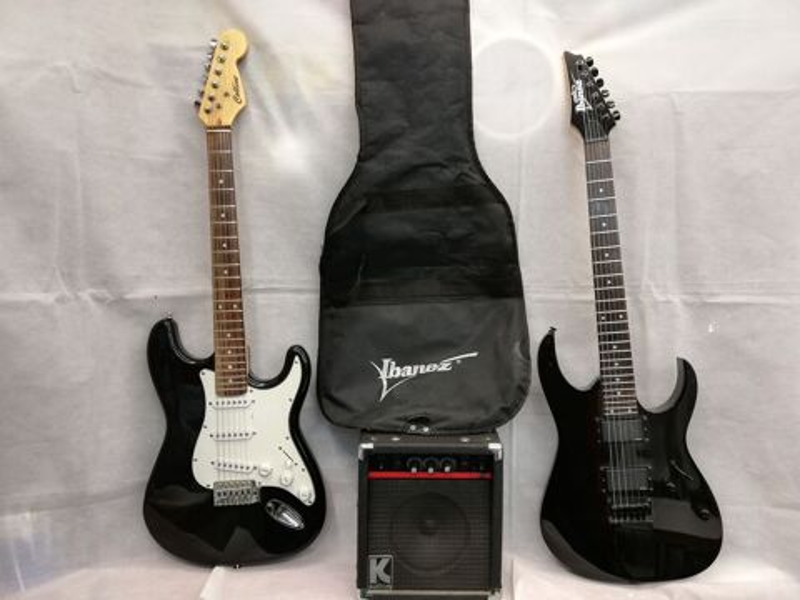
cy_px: 300
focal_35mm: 26
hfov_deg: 67.3
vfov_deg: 53.1
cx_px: 400
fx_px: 601
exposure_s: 1/33.3
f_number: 2.2
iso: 125
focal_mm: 3.81
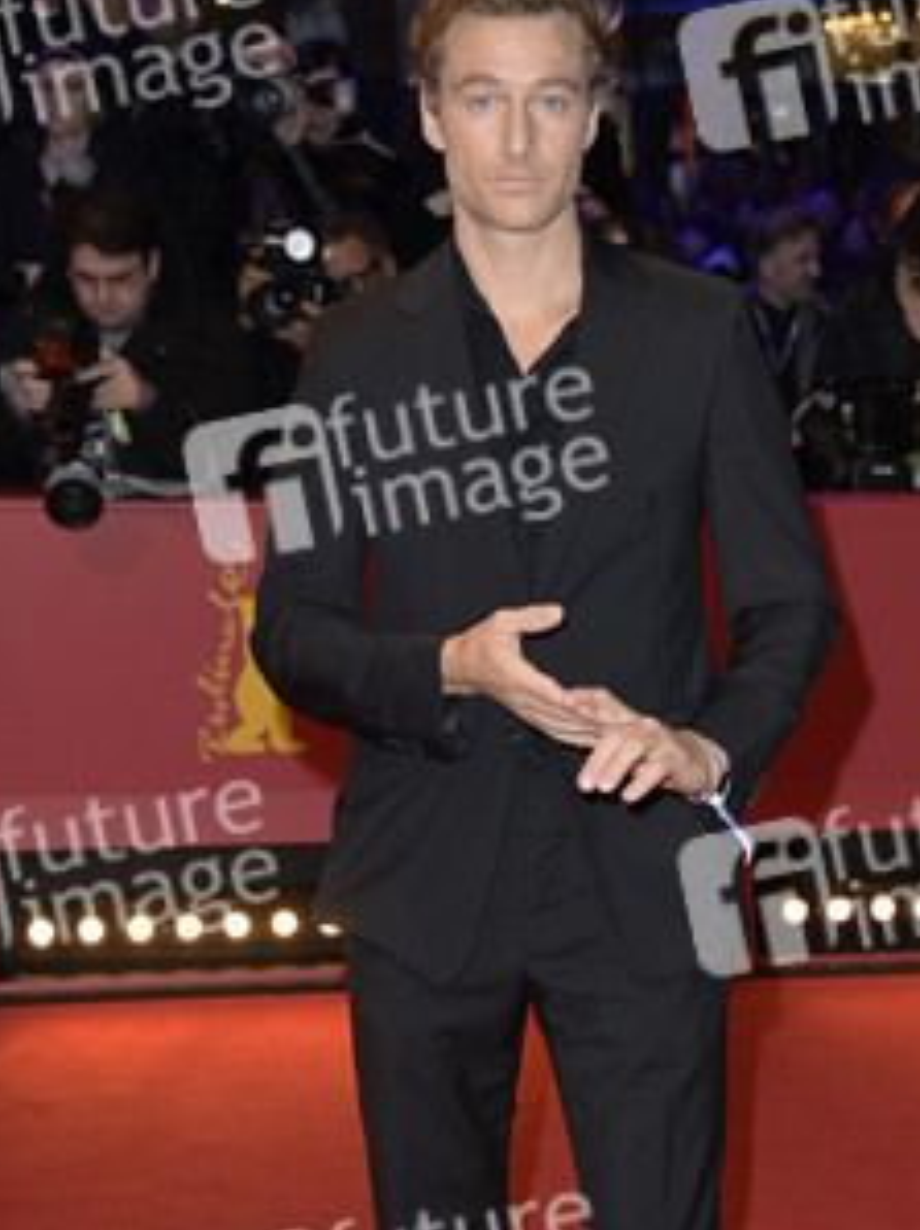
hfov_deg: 18.4
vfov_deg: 24.4
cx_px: 516
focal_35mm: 80
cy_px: 673
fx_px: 2839
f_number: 5
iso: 800
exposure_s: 1/250
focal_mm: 62
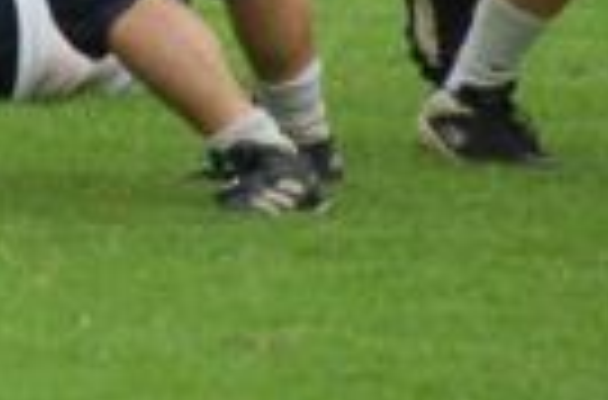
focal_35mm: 756
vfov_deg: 1.8
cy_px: -216
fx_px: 12724
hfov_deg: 2.7
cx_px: -290
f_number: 4.5
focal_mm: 150
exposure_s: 1/800
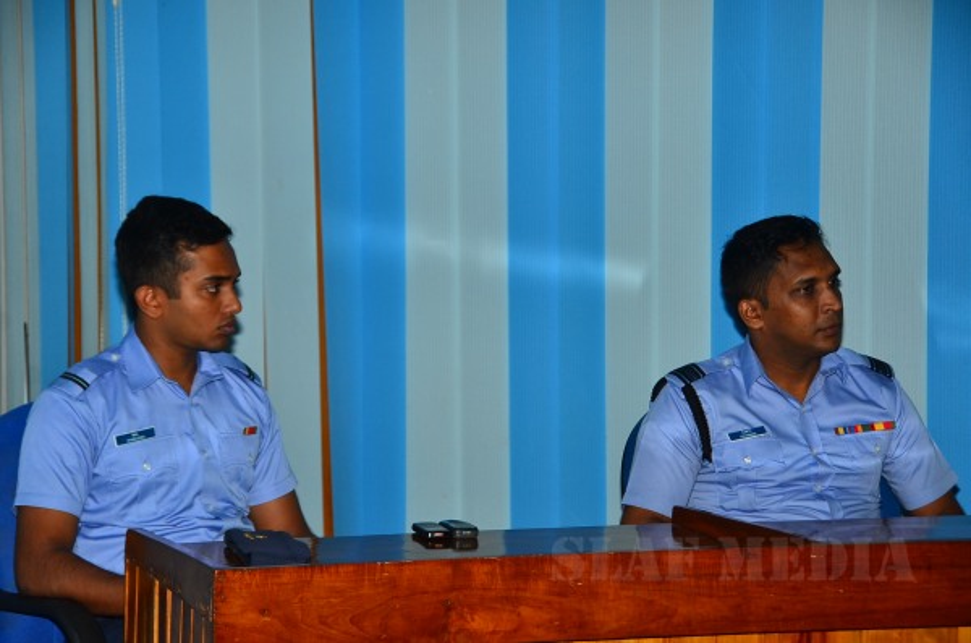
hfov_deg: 18.2
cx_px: 486
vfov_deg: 12.1
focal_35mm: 112
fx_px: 3027
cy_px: 322
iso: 250
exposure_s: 1/80
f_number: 5.6
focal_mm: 75
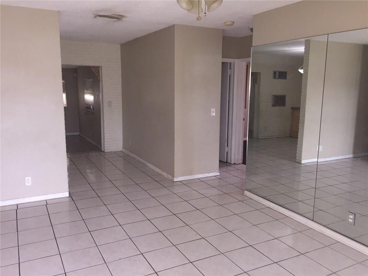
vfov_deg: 48.2
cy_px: 138
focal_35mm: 29
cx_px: 184
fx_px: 308
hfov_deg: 61.7
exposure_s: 1/30
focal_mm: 4.15
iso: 125
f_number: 2.2
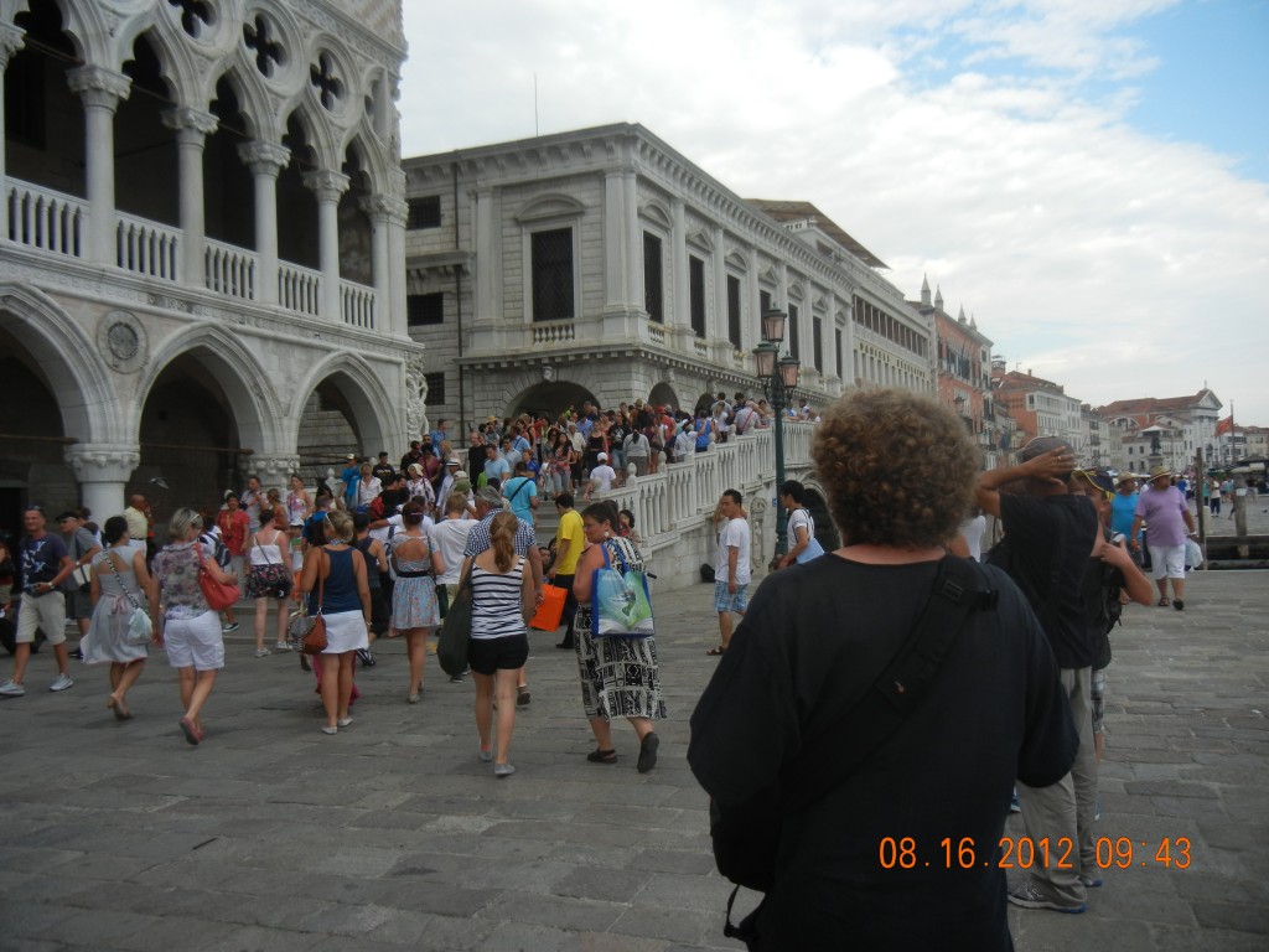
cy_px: 476
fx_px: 1100
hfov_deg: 60.0
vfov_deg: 46.8
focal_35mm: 30
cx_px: 634
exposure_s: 1/525
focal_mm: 5.4
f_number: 3.5
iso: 160
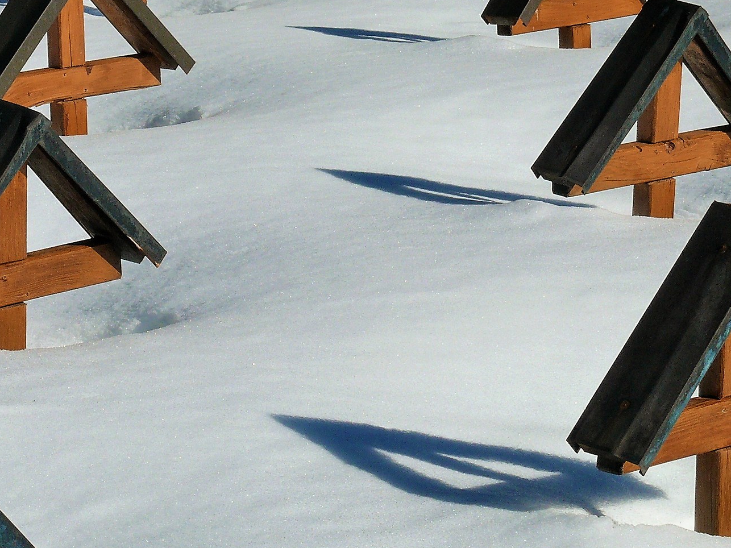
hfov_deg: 8.8
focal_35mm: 224
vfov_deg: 6.6
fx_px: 4729
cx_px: 89
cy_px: 203
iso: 100
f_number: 9
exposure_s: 1/400
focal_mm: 25.3
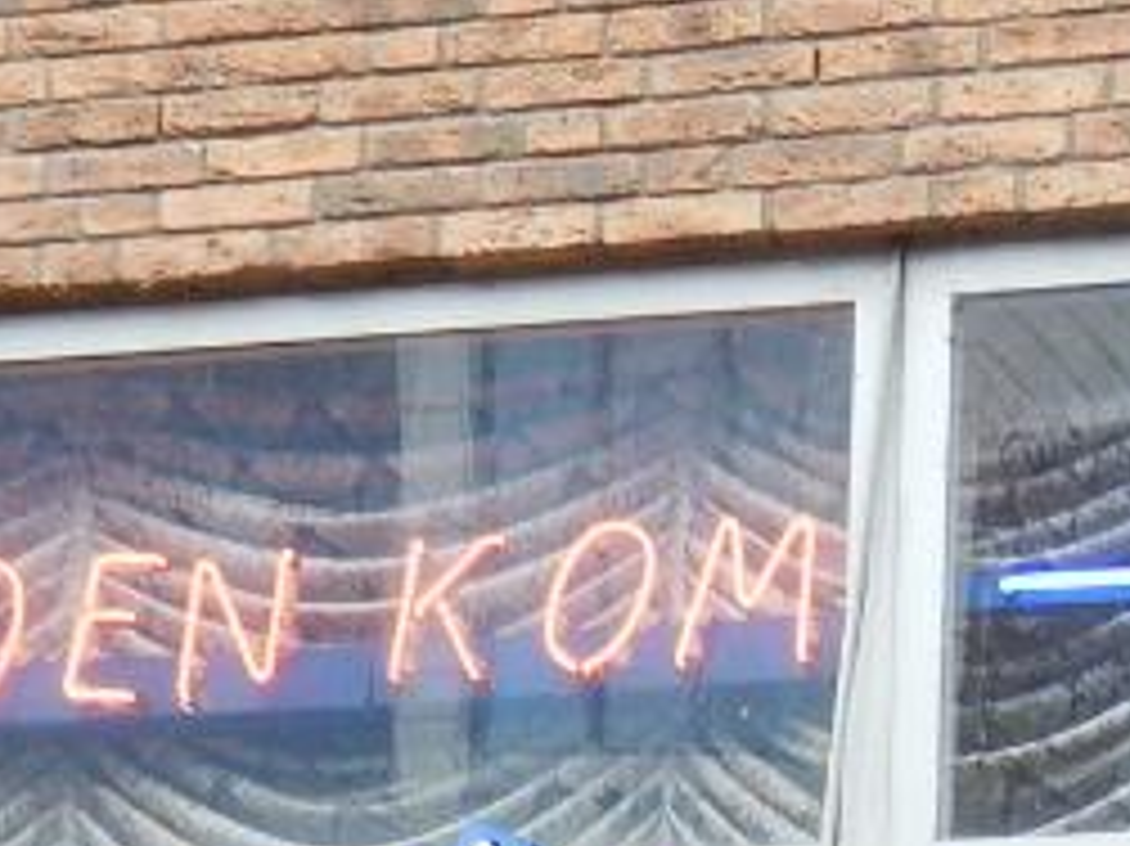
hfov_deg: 11.8
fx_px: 5318
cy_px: 2210
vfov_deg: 8.2
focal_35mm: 163
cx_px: 1443
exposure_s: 1/80
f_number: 4
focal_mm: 5.4
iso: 125
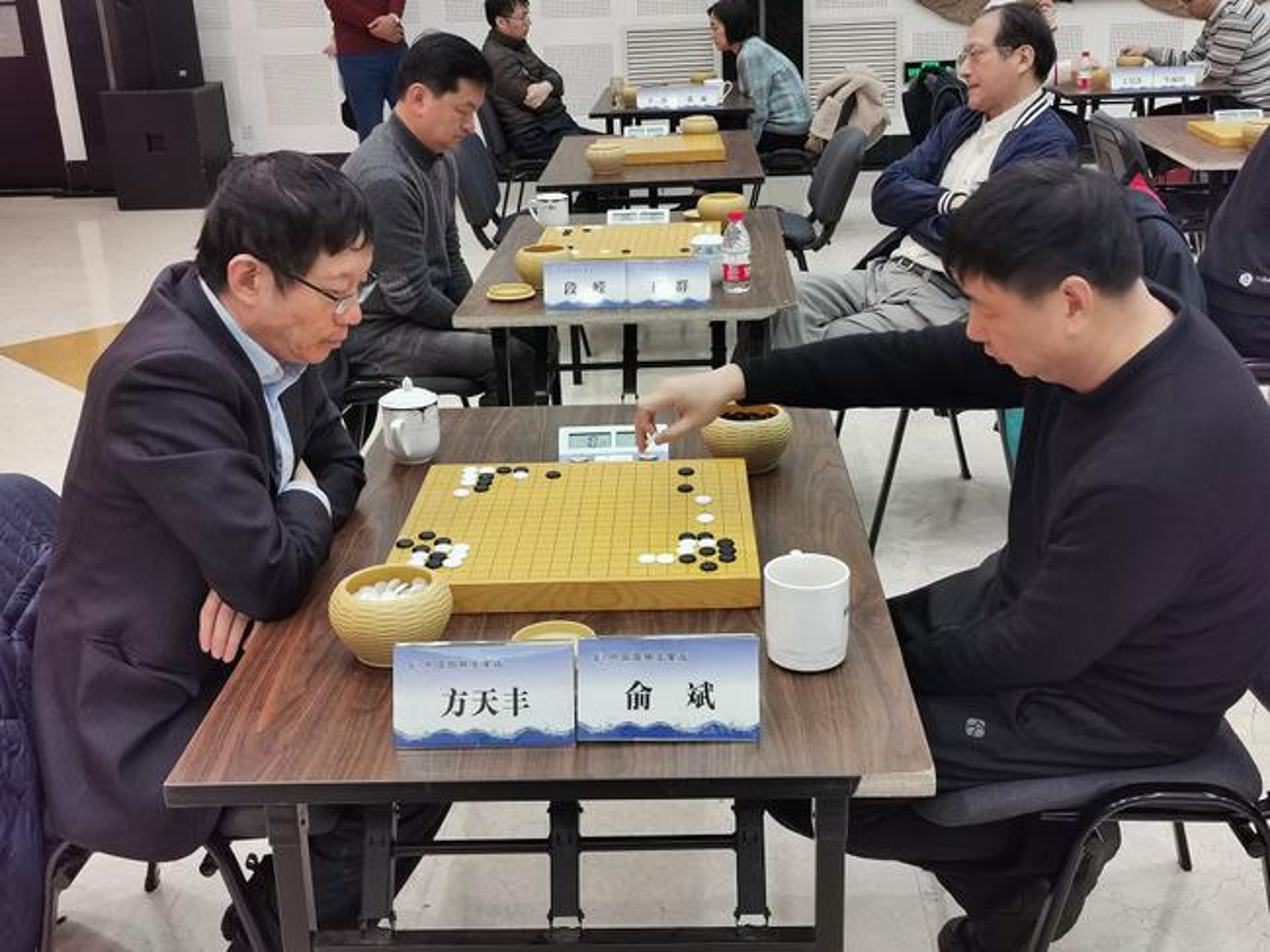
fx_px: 1467
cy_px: 476
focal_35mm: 40
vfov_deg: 35.9
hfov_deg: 46.8
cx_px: 635
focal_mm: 5.56
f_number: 1.6
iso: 125
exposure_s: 1/120
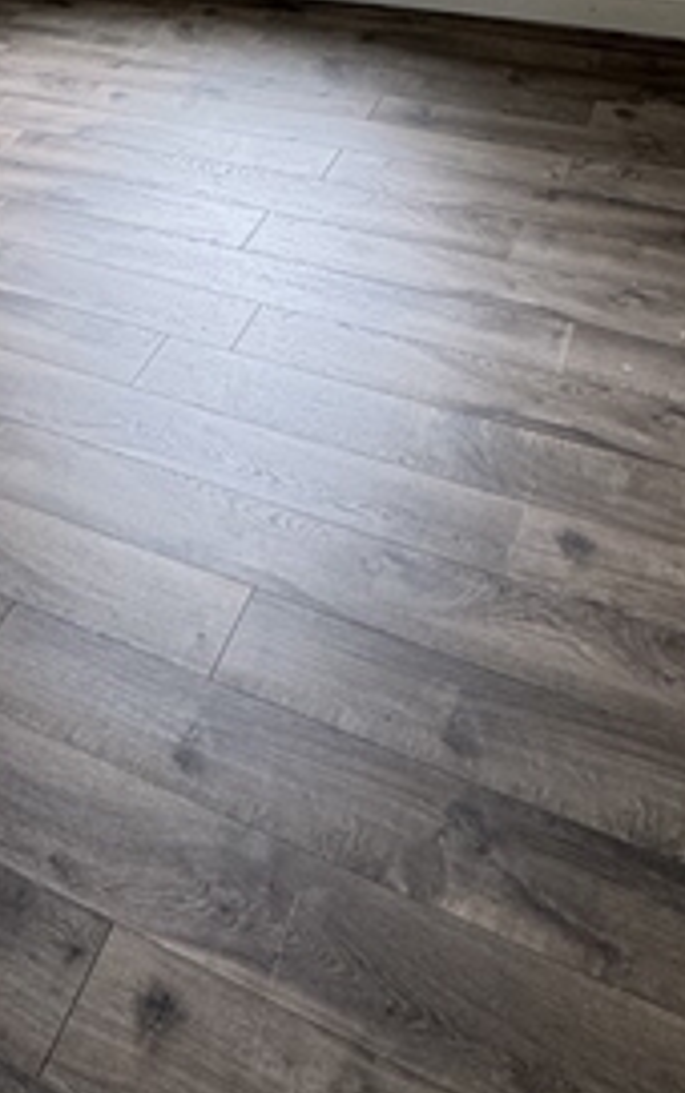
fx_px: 1251
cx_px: 125
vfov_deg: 40.6
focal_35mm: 42
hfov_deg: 29.8
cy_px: -24
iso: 160
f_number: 2.2
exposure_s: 1/60
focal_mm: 2.22
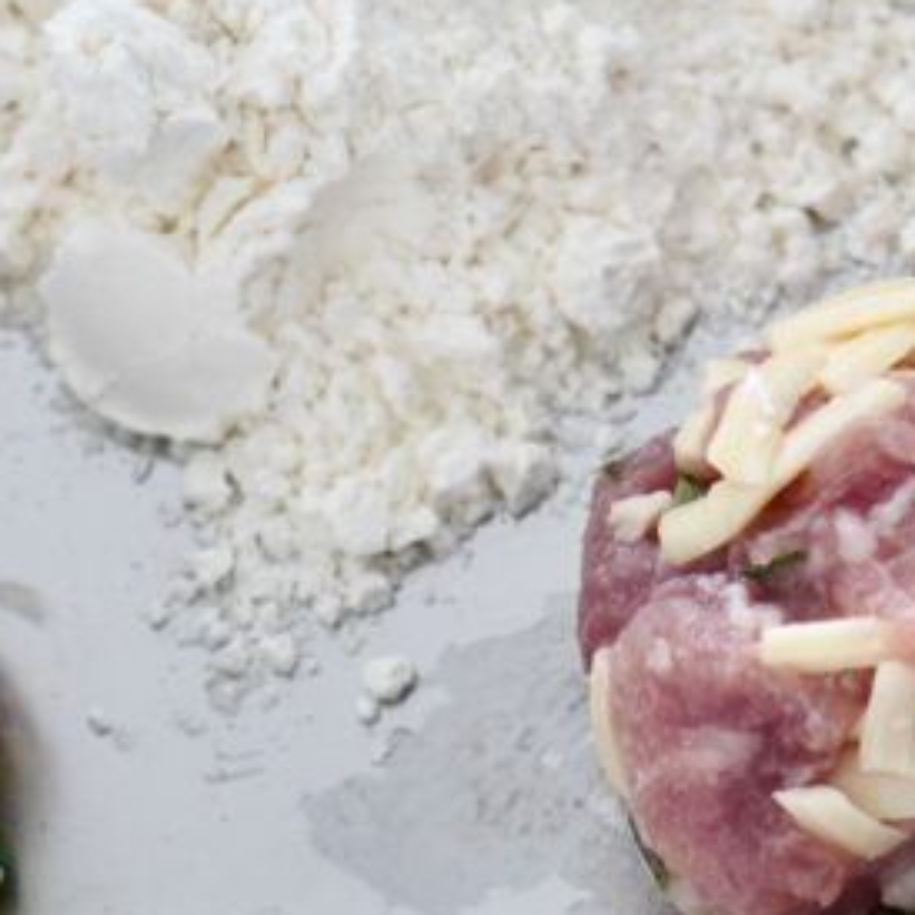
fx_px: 4982
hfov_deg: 10.4
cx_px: 1039
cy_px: -122
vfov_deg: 10.4
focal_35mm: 167
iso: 500
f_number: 4
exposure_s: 1/60
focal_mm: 35
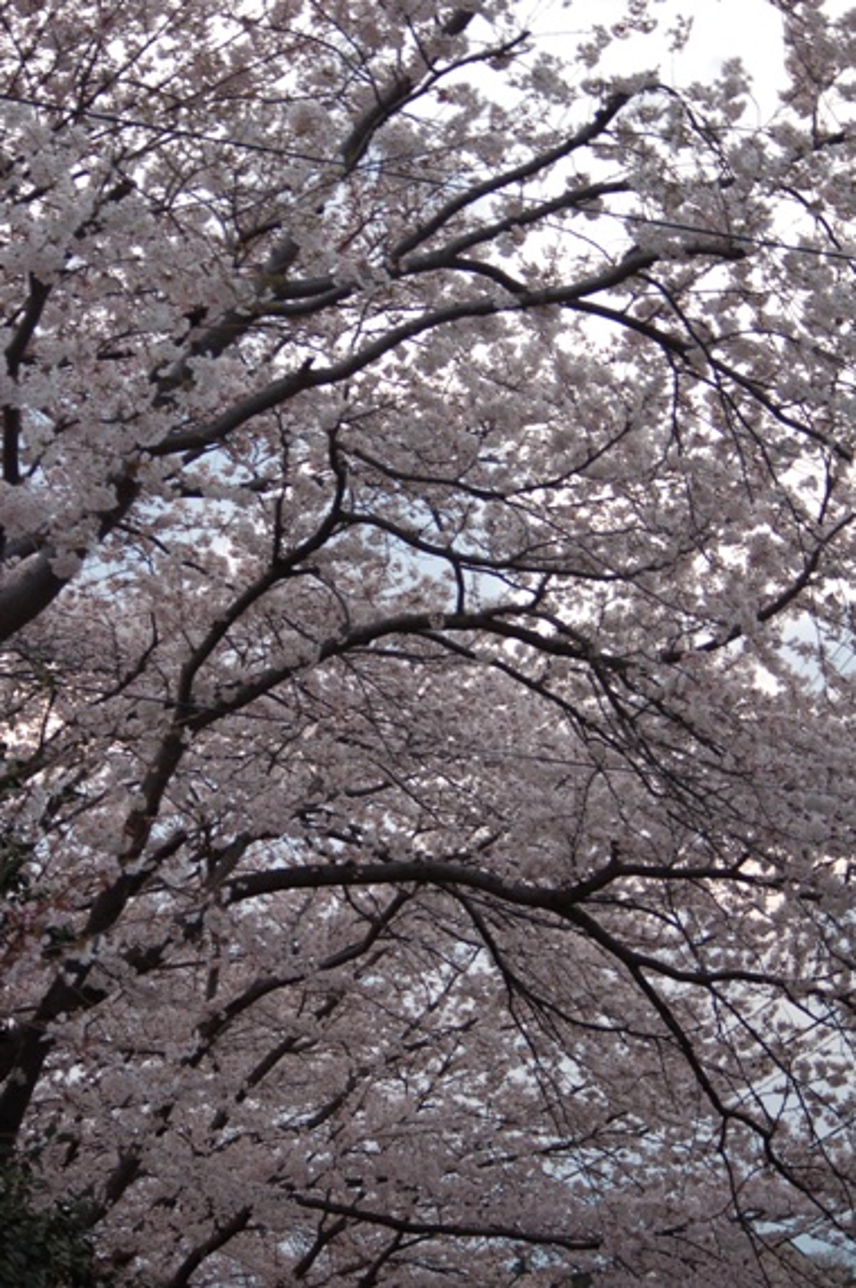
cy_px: 644
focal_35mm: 78
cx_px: 428
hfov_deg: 17.5
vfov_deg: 26.0
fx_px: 2789
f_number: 5
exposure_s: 1/100
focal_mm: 52
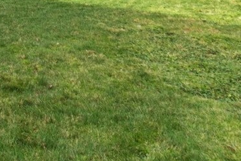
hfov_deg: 24.2
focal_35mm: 69
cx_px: -100
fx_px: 462
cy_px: -154
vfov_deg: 15.8
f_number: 9
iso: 125
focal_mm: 10
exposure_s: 1/100
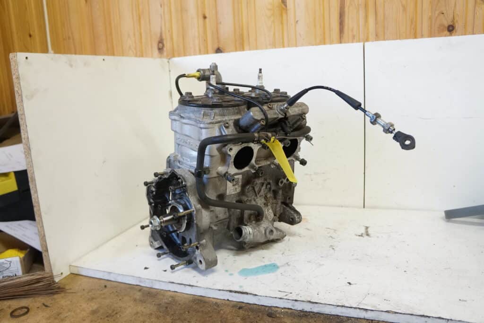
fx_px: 363
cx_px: 242
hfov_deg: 67.4
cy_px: 162
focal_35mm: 27
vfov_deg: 47.9
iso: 1600
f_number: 4
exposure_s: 1/50
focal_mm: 18
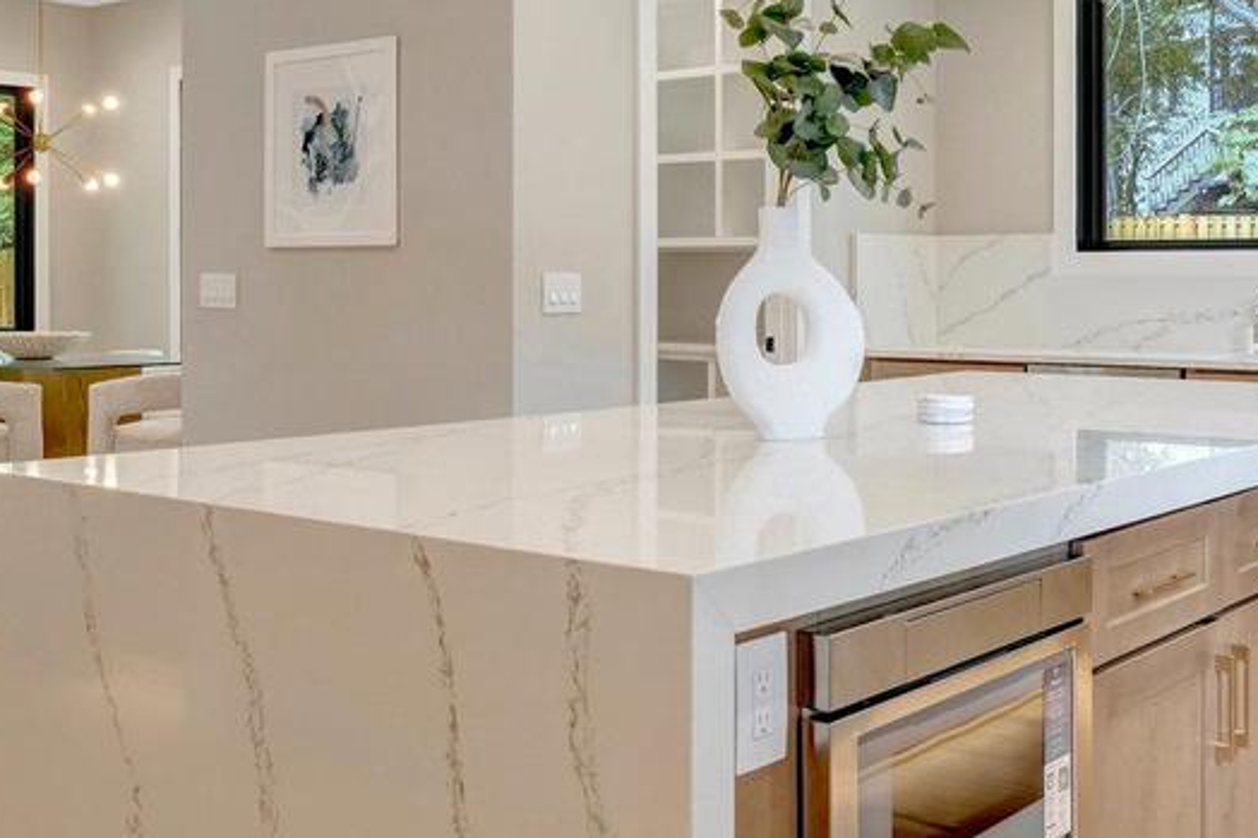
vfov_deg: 30.3
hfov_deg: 44.4
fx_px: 1537
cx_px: 715
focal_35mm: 44
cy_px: 305
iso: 1250
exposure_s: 1/60
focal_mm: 16
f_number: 8
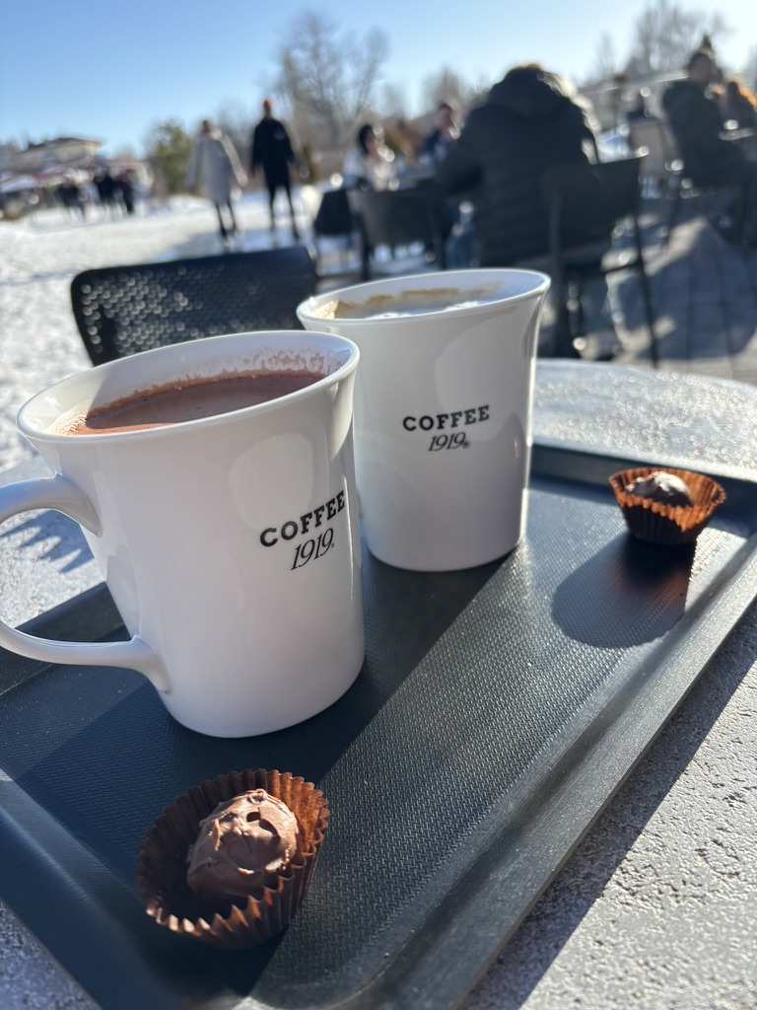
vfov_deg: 67.3
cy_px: 505
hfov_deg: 53.1
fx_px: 758
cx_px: 378
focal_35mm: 26
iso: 50
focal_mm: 5.96
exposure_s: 1/1567
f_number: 1.6
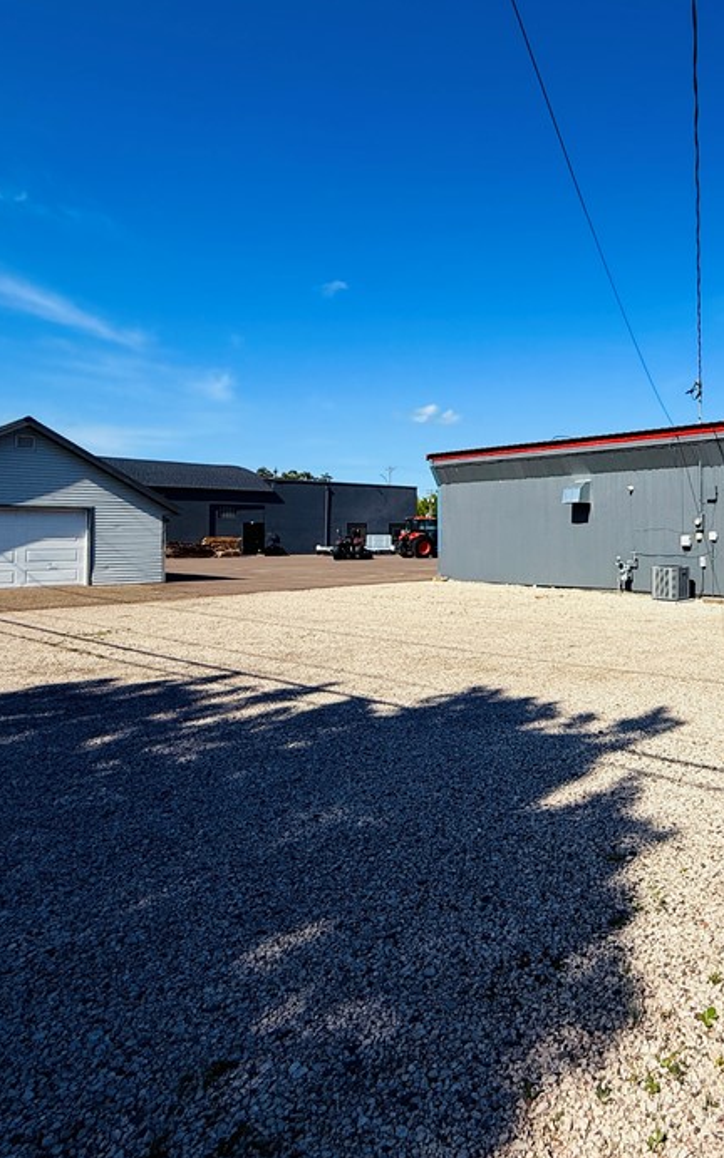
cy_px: 520
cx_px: 687
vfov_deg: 79.4
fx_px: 694
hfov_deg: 47.7
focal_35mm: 22
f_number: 2.2
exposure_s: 1/2976
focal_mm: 2.22
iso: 50
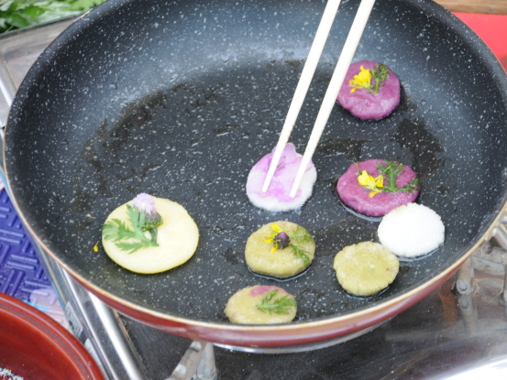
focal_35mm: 212
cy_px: 189
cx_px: 287
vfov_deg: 7.0
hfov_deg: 9.4
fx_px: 3099
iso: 200
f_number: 5.6
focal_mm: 125
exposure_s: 1/50
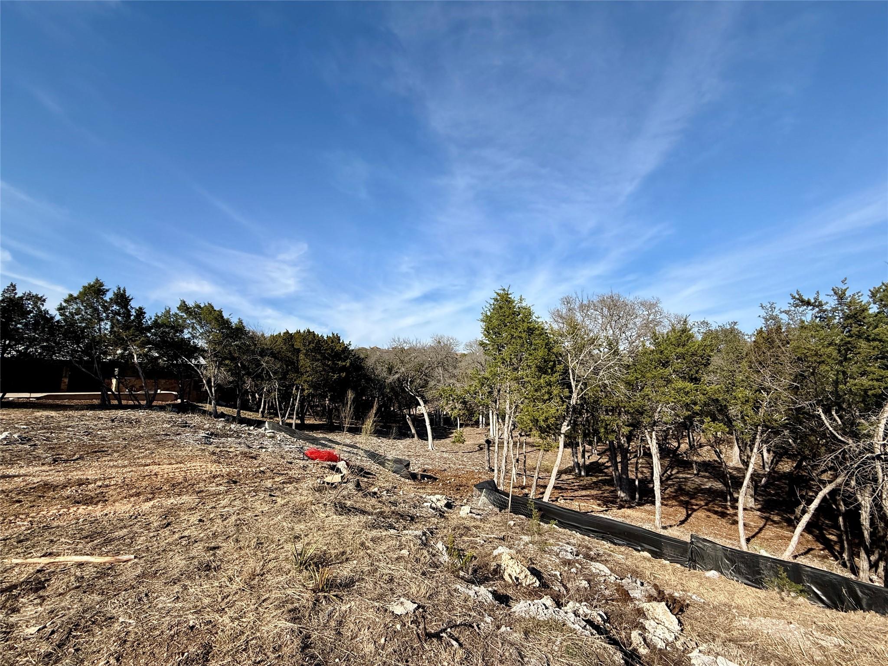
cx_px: 444
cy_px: 333
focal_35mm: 14
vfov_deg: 85.7
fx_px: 359
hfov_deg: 102.1
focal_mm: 2.22
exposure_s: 1/2320
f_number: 2.2
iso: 50
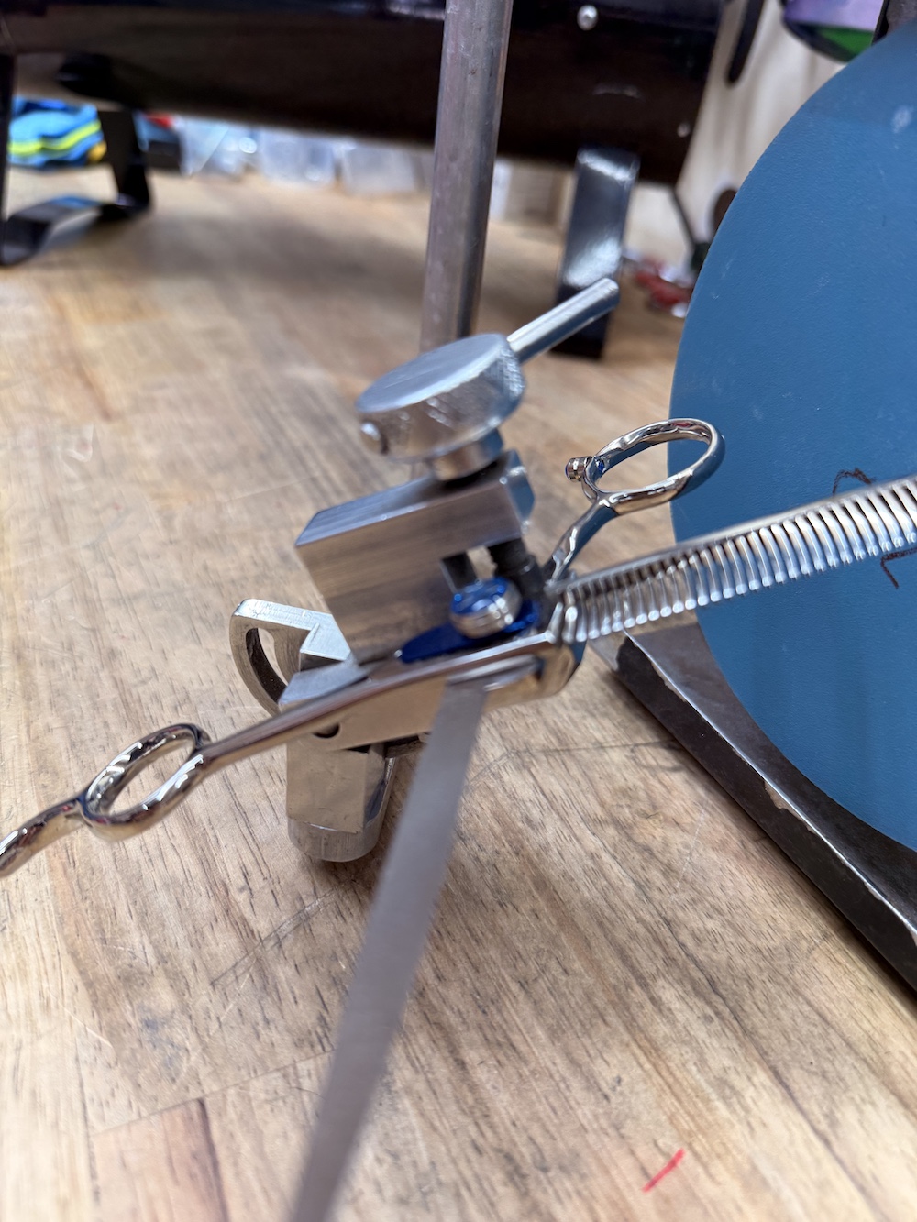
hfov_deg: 56.8
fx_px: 848
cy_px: 611
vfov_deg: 71.6
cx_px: 458
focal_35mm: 24
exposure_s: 1/120
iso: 160
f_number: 1.78
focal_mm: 6.76
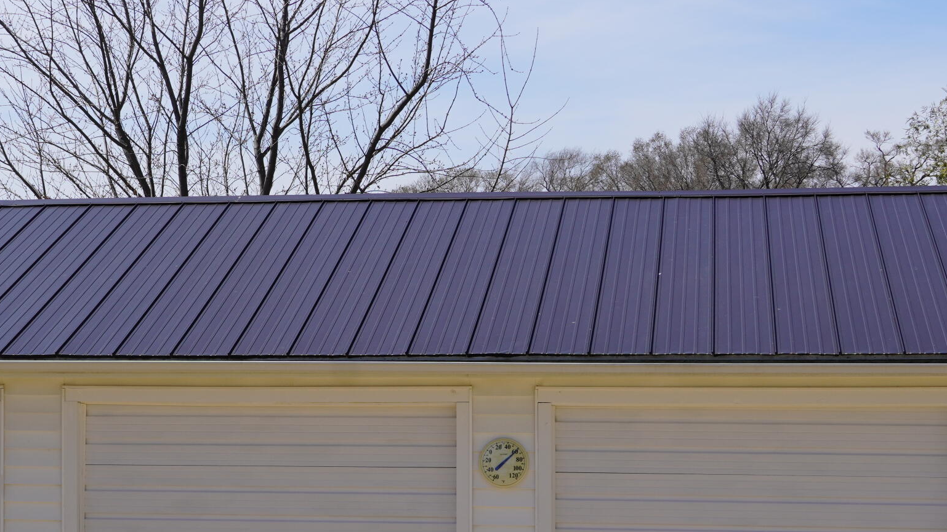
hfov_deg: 22.4
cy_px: 386
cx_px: 316
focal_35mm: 95
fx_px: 2386
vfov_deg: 12.7
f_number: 11
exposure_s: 1/200
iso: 100
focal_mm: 31
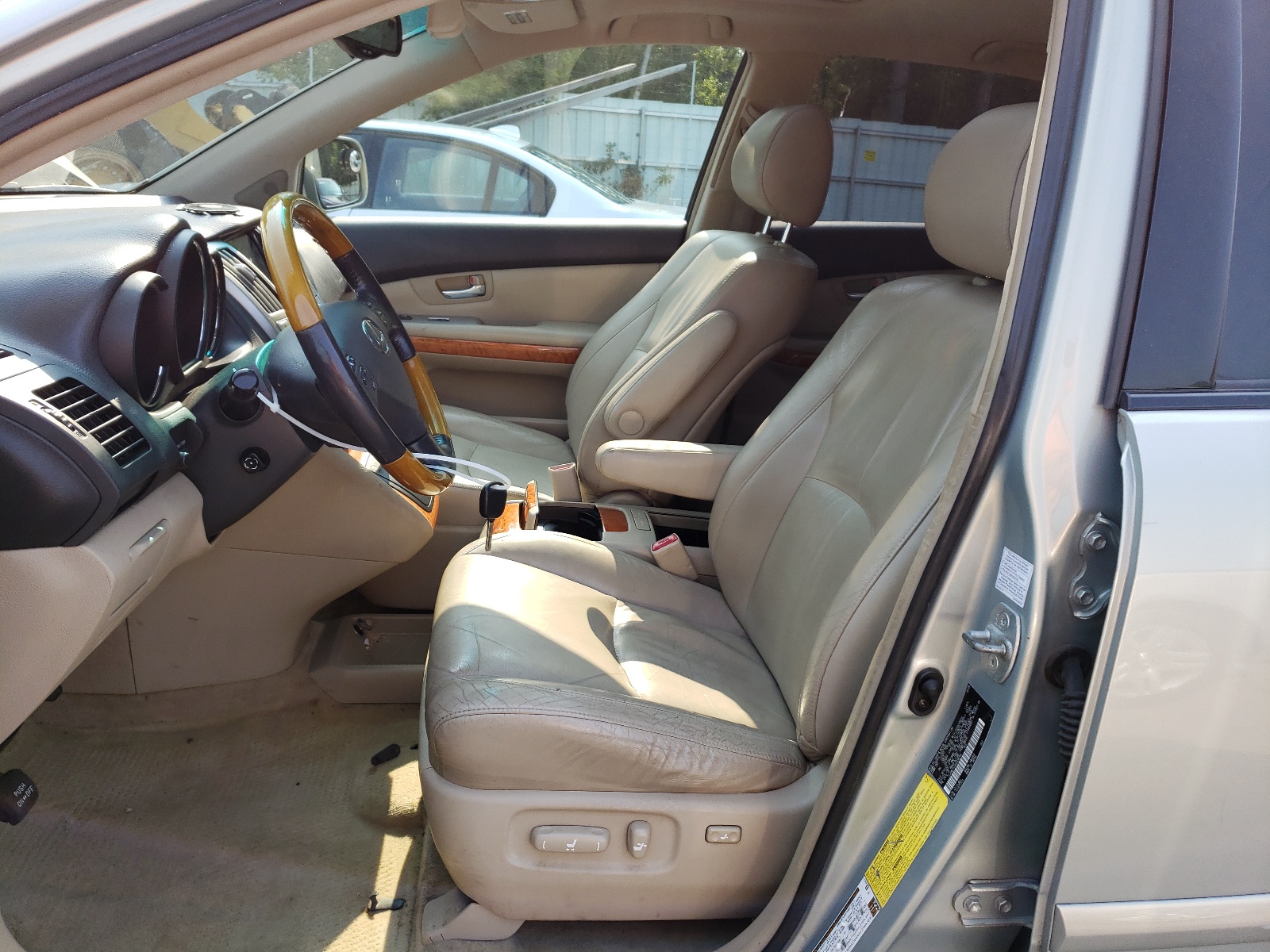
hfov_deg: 67.3
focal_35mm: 26
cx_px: 635
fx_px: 954
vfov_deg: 53.1
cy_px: 476
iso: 50
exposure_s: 1/556
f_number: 1.5
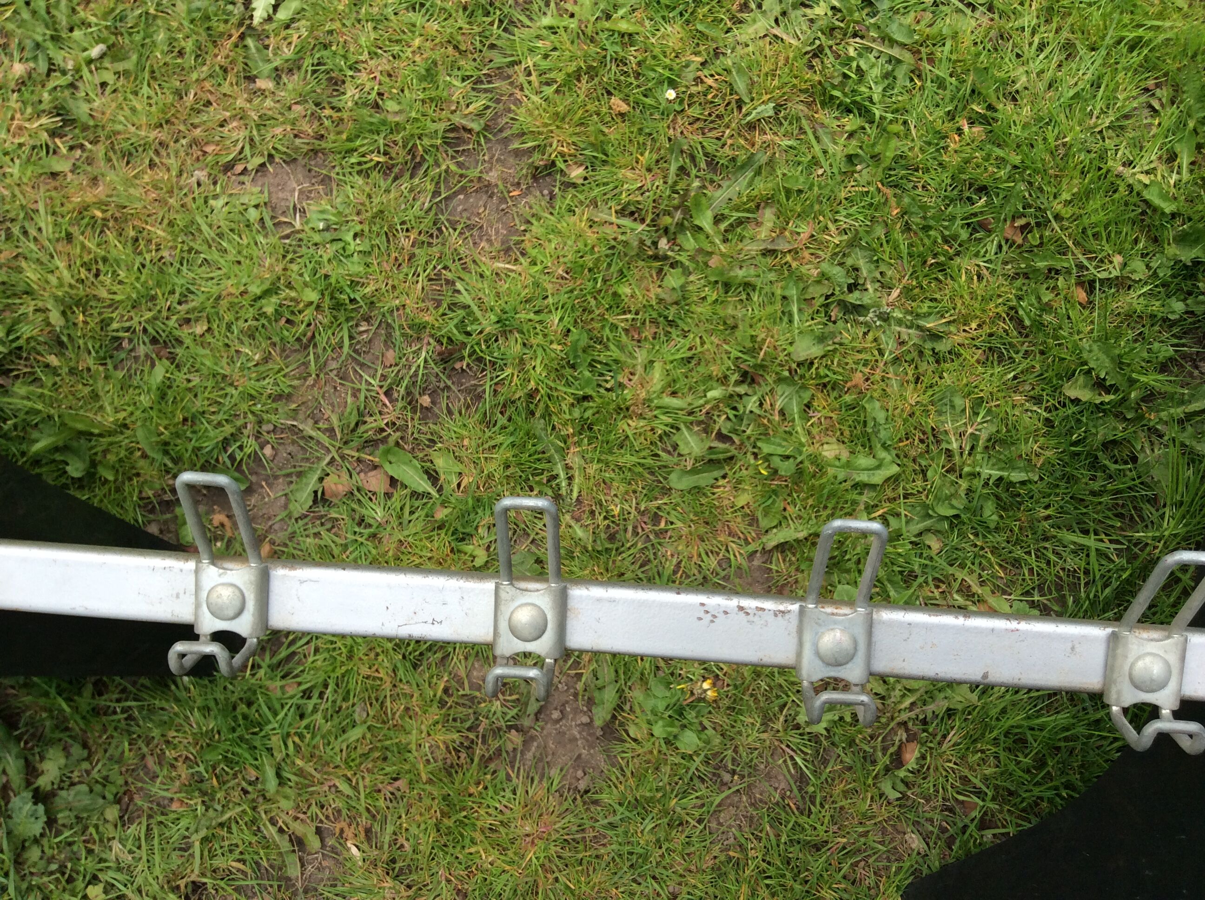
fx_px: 1112
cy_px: 450
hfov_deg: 56.9
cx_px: 602
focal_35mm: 32
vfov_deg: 44.1
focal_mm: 3.3
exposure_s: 1/539
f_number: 2.4
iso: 32
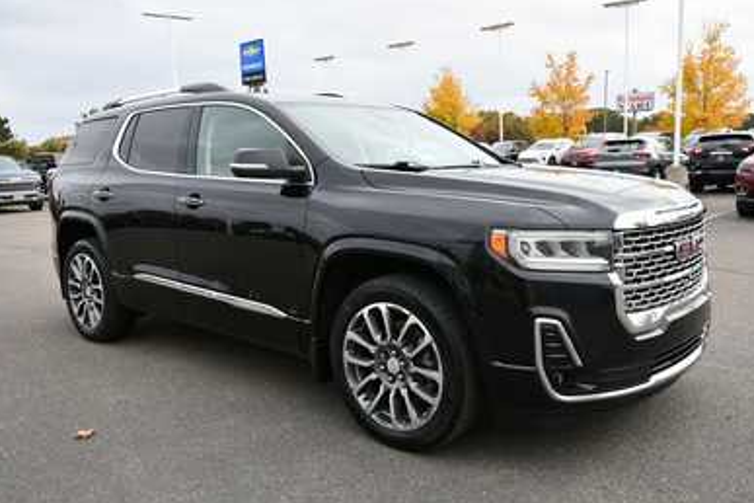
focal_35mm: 31
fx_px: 649
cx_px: 374
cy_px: 252
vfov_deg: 42.3
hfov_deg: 60.3
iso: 200
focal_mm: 20
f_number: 6.3
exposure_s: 1/250
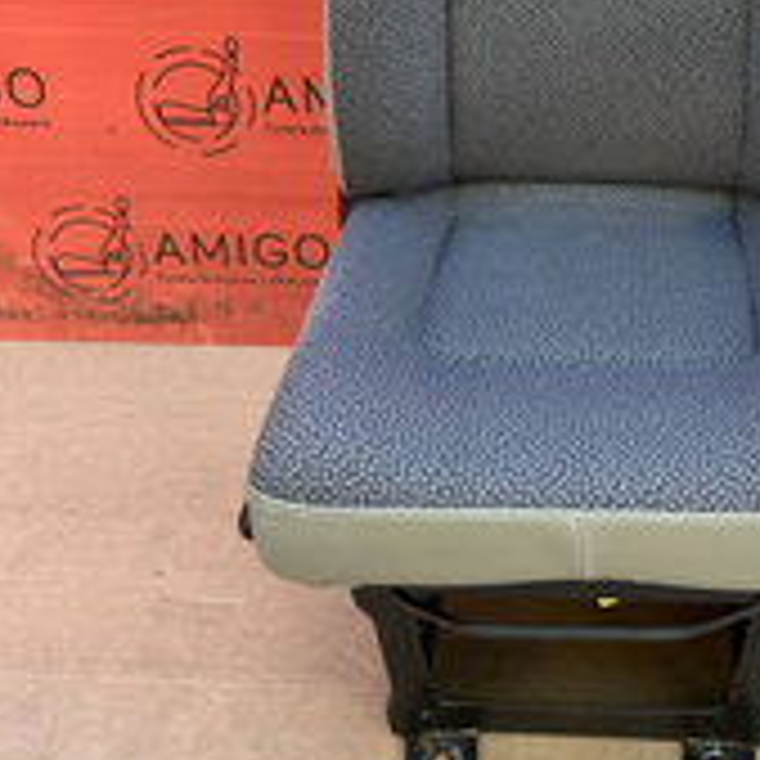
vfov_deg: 33.0
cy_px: 85
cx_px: 598
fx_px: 1217
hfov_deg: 33.7
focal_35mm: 49
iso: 50
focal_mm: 5.1
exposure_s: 1/121
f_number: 1.6
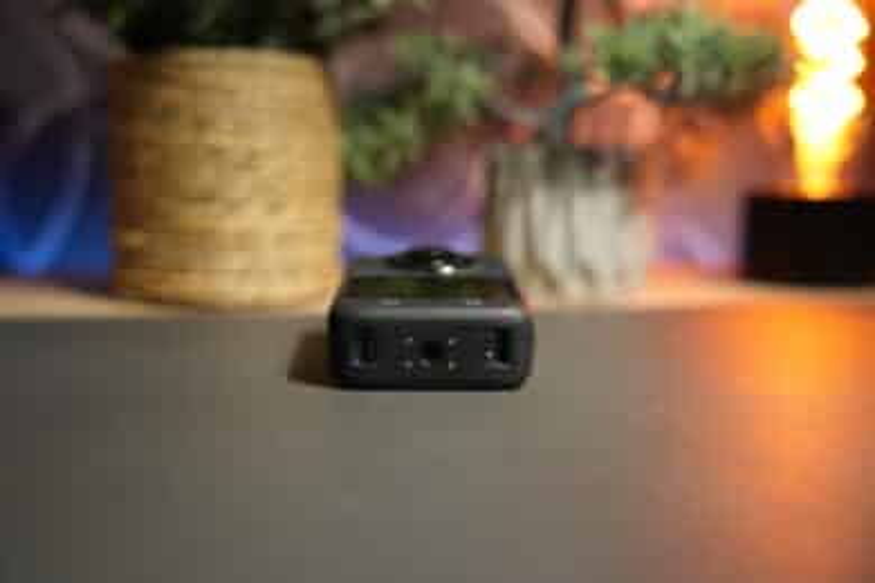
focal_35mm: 37
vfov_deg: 36.2
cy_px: 292
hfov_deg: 52.3
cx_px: 438
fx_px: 892
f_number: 2.8
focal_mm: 36.7
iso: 100
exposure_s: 1/50
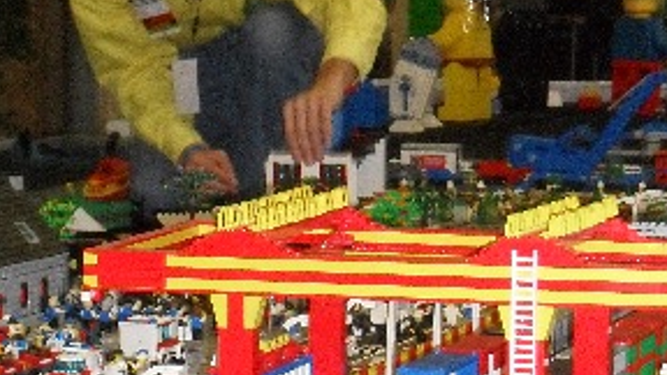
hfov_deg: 14.3
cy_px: 405
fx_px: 2653
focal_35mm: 150
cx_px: 185
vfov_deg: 8.0
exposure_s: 1/60
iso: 400
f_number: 4.6
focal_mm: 11.7
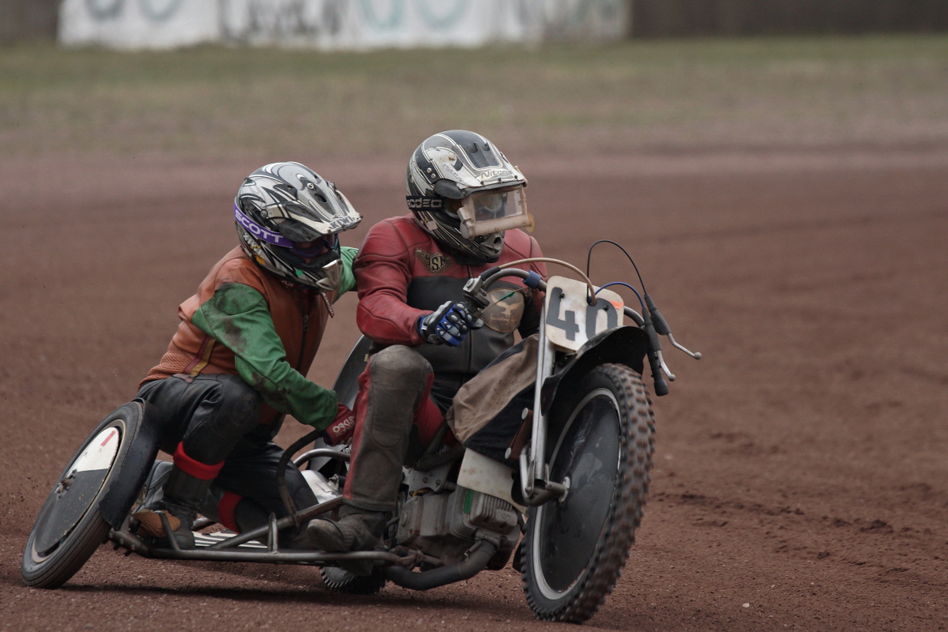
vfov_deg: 2.3
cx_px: 474
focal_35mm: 600
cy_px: 316
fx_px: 15799
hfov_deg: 3.4
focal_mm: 400
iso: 800
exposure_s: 1/800
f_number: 5.6
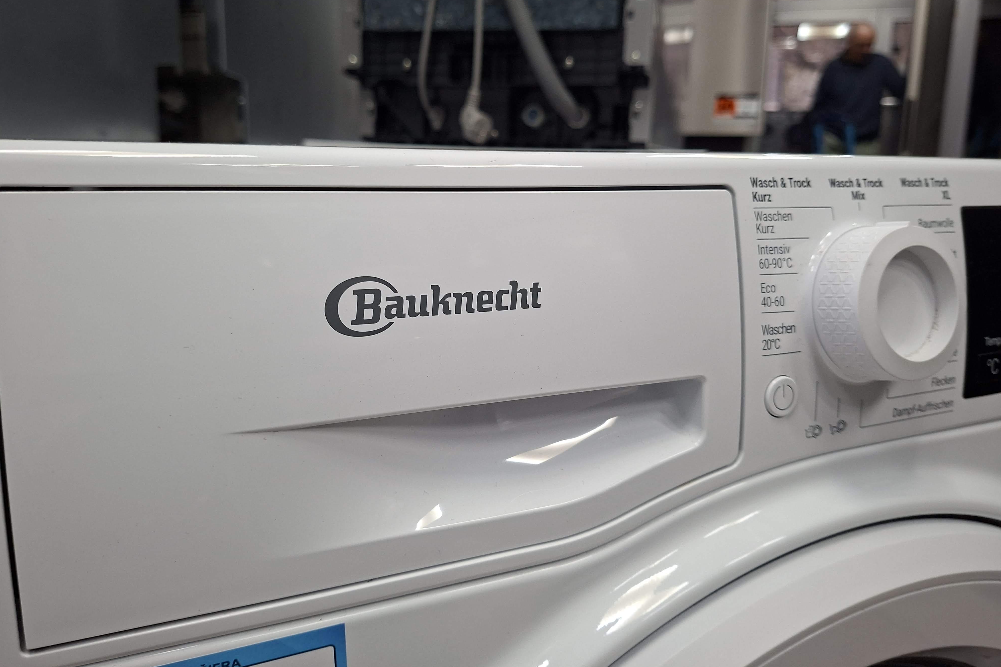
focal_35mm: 24
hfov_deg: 73.7
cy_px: 293
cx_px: 500
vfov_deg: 53.0
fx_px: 667
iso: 250
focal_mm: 5.54
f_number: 1.8
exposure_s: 1/100
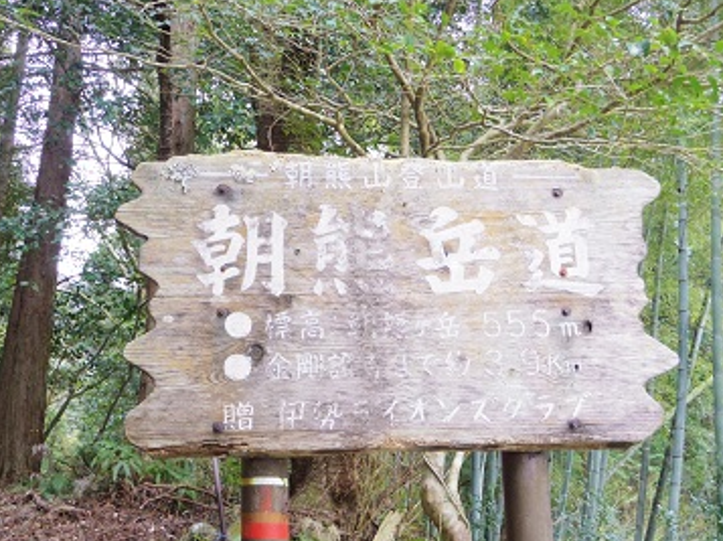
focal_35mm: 46
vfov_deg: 31.4
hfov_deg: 41.3
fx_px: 960
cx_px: 336
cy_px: 300
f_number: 3.5
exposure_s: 1/60
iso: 1000
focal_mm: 9
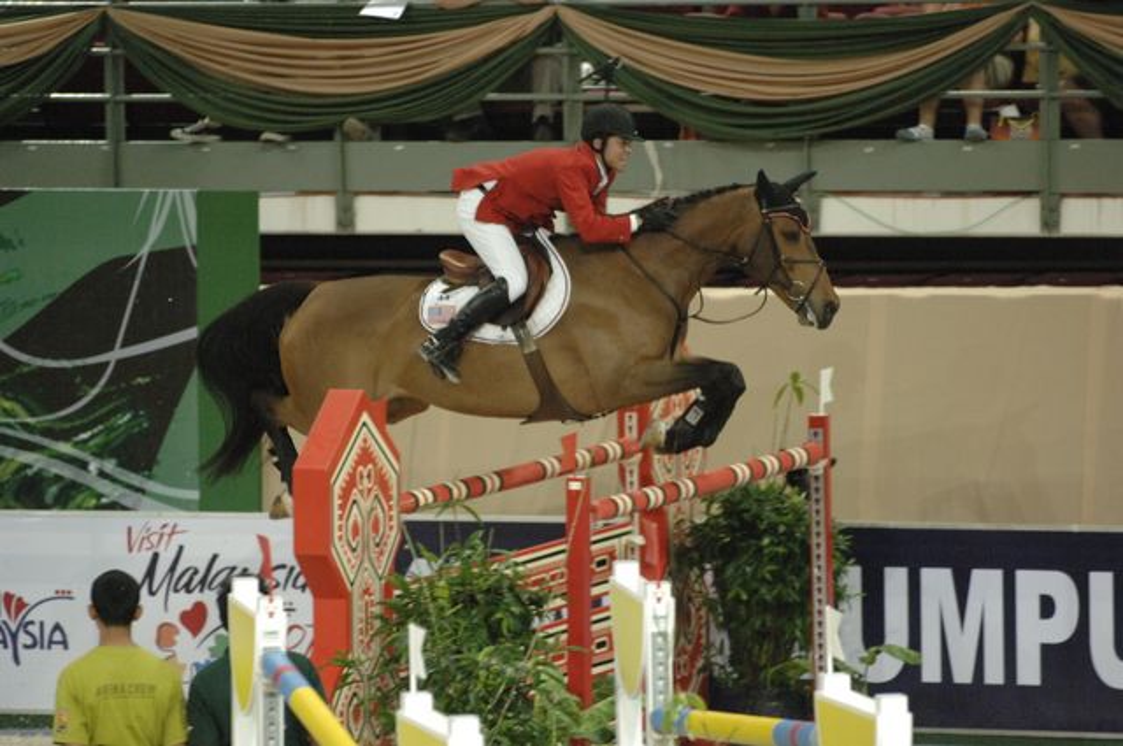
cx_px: 562
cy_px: 373
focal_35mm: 300
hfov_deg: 6.9
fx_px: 9346
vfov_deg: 4.6
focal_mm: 200
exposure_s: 1/400
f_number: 3.2
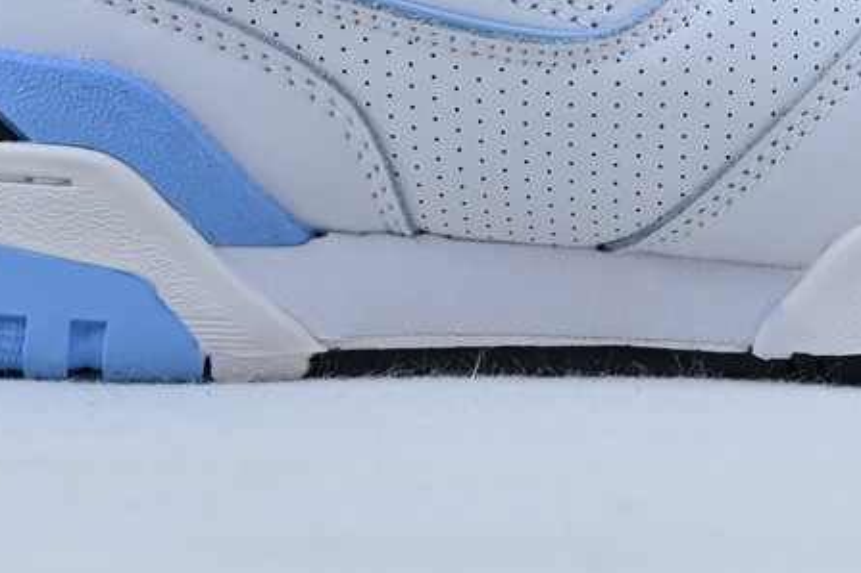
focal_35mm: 127
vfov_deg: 10.7
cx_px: 648
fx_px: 3027
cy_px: -2
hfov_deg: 16.1
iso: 100
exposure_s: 1/100
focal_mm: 31.5
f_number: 5
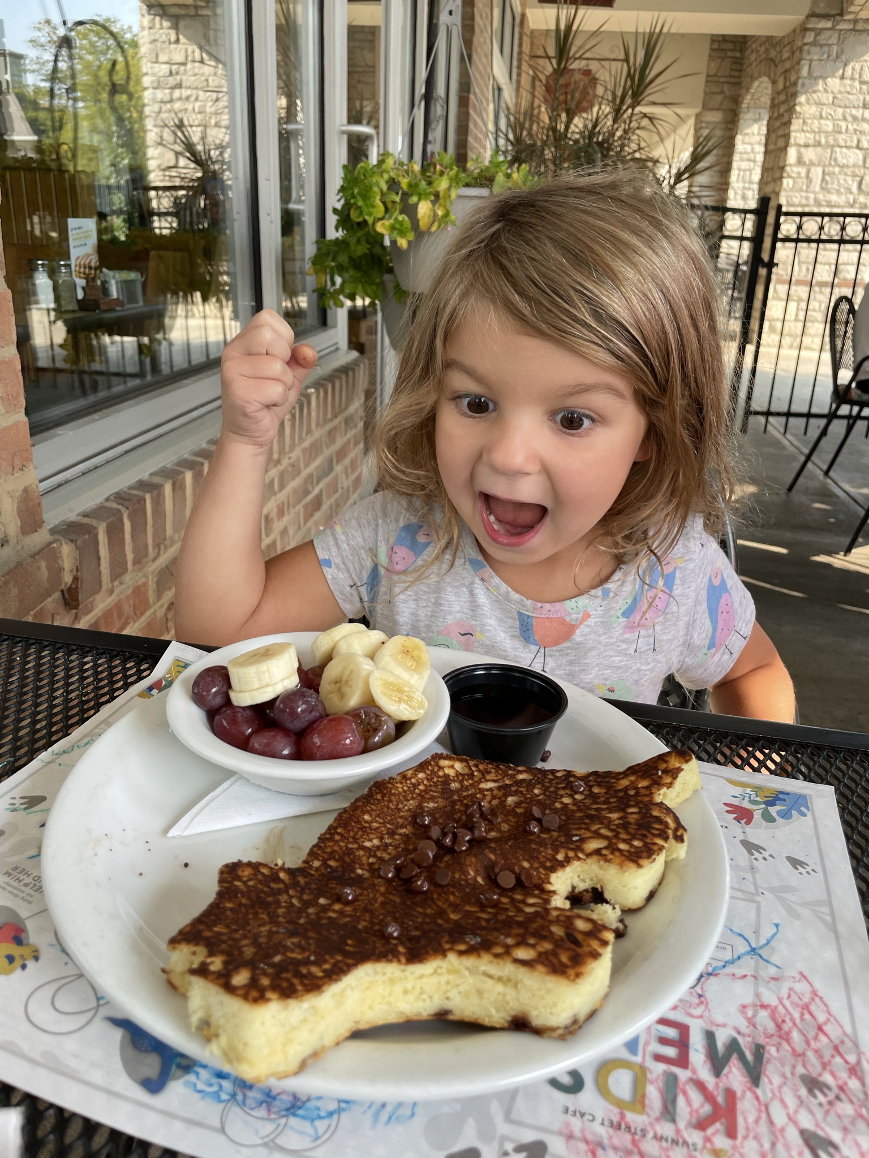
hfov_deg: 53.1
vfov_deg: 67.3
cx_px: 434
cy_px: 579
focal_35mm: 26
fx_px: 870
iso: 32
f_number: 1.6
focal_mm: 4.2
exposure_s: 1/333
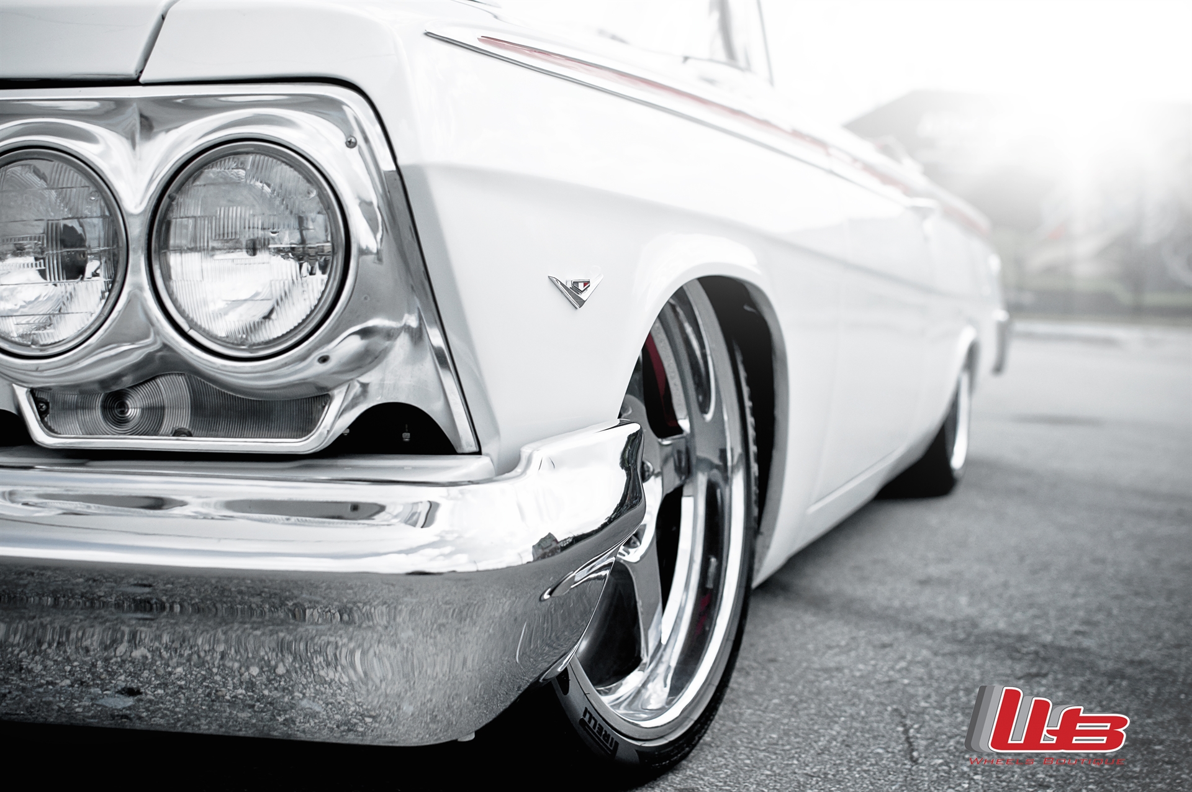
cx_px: 596
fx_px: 1736
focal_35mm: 52
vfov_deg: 25.7
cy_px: 396
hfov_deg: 37.9
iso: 200
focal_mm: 35
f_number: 2.8
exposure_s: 1/1600
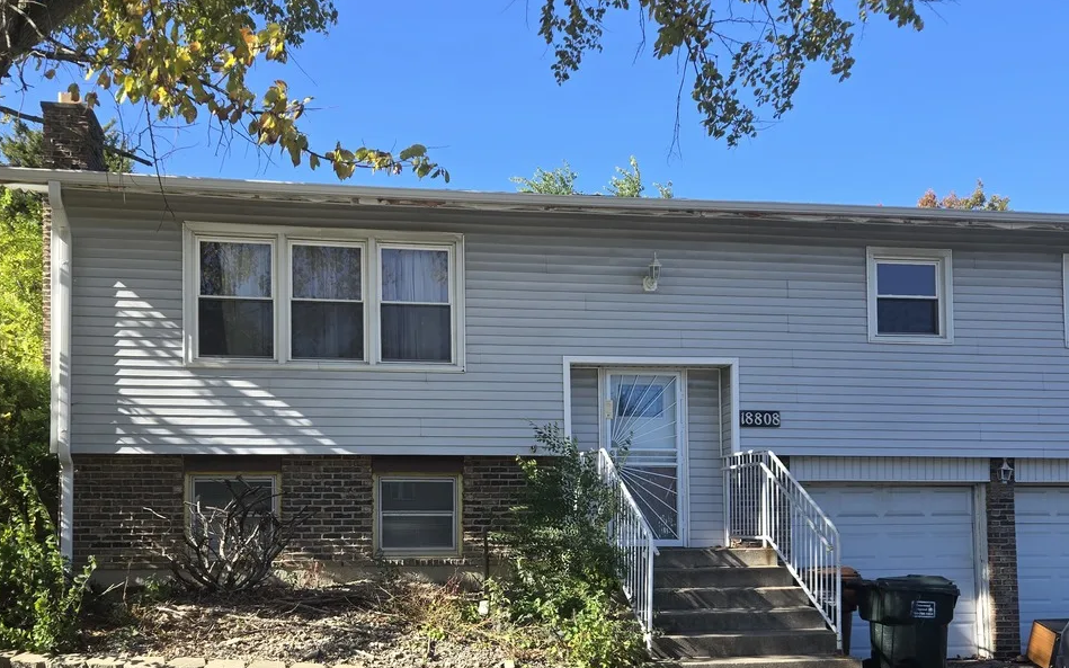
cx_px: 474
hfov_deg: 52.6
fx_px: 1078
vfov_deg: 33.8
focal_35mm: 37
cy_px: 497
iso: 25
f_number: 1.8
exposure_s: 1/820
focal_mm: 5.4
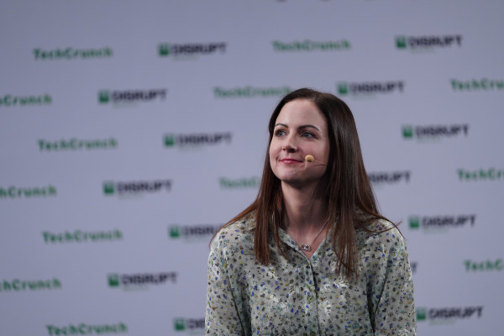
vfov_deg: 6.9
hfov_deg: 10.3
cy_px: 168
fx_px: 2800
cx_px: 252
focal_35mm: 200
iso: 1000
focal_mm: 200
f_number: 2.8
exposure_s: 1/400
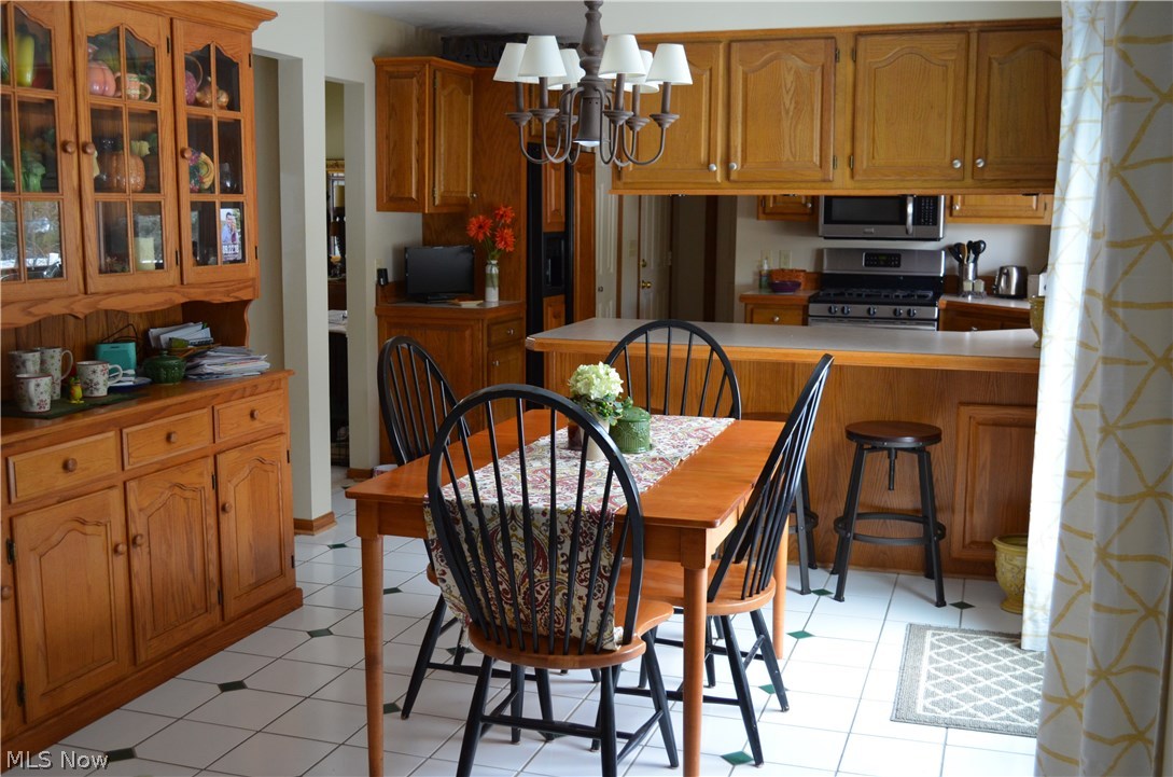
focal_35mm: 39
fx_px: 1268
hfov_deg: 49.6
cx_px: 586
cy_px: 388
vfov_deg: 34.1
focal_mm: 26
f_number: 4.2
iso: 800
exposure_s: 1/60
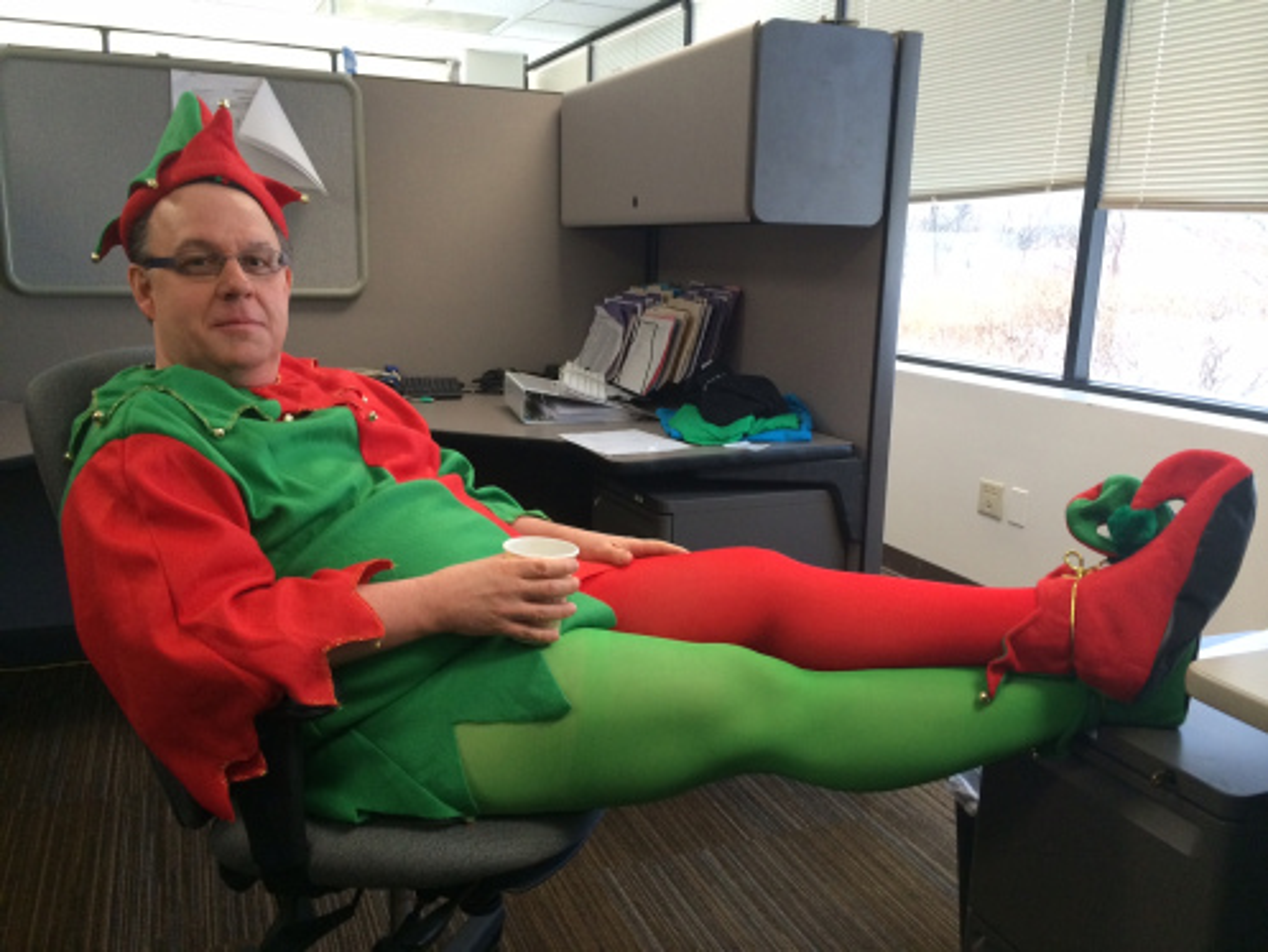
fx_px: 1099
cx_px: 634
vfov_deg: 46.8
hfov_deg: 60.0
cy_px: 476
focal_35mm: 30
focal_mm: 4.12
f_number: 2.2
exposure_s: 1/30
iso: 200
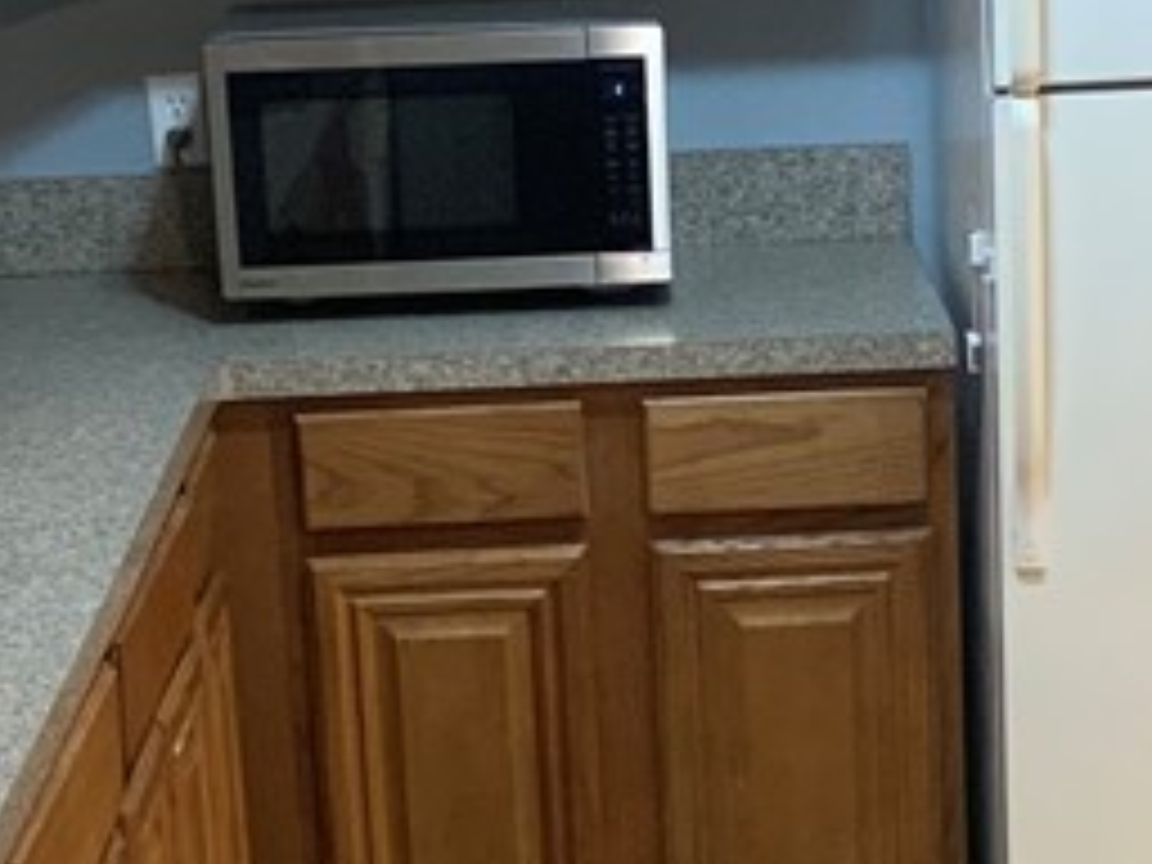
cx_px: 774
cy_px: 680
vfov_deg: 12.7
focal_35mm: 116
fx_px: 3860
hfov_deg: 16.9
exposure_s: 1/60
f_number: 1.8
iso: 200
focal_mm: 3
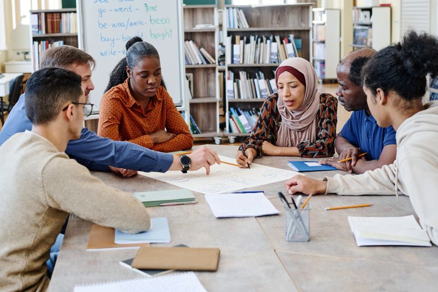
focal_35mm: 58
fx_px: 705
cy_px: 146
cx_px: 219
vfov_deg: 23.4
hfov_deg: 34.5
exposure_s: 1/200
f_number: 4.5
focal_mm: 58
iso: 800
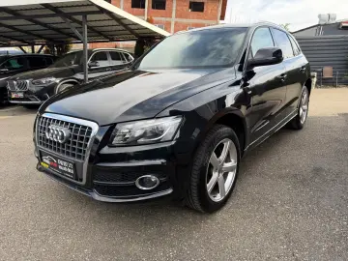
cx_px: 174
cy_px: 130
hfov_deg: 71.6
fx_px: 241
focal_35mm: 24
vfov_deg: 56.8
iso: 80
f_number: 1.78
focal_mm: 6.76
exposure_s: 1/858
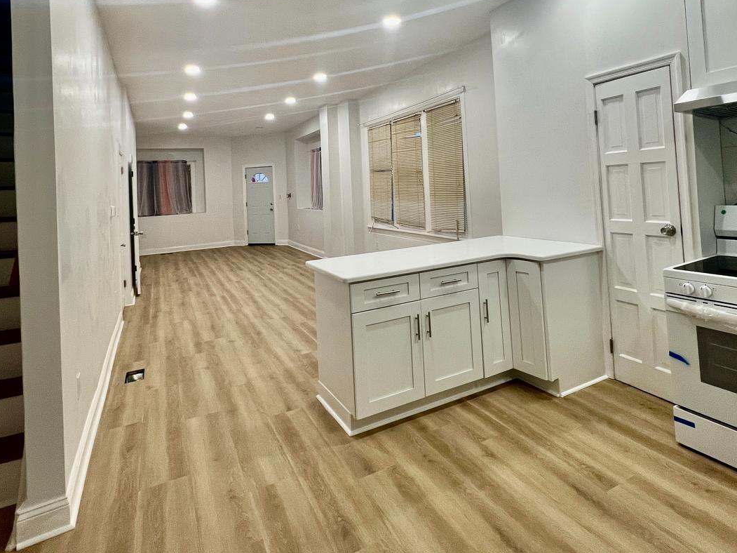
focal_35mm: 19
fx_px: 404
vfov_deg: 66.3
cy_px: 173
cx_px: 389
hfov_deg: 84.6
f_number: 1.8
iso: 160
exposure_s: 1/120
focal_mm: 1.57
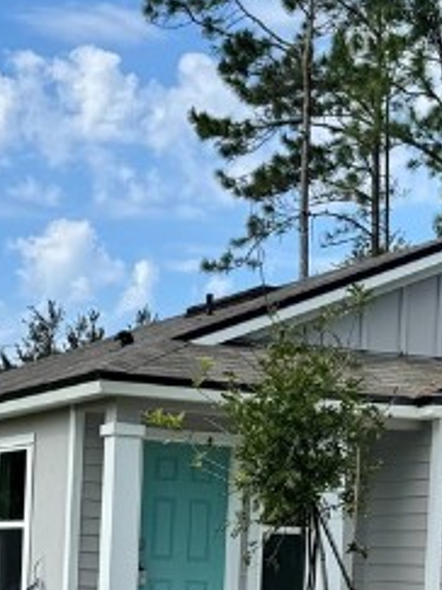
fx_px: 1721
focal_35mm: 101
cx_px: 124
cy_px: 588
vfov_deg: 18.9
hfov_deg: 14.6
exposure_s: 1/4310
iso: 80
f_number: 1.78
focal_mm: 6.76
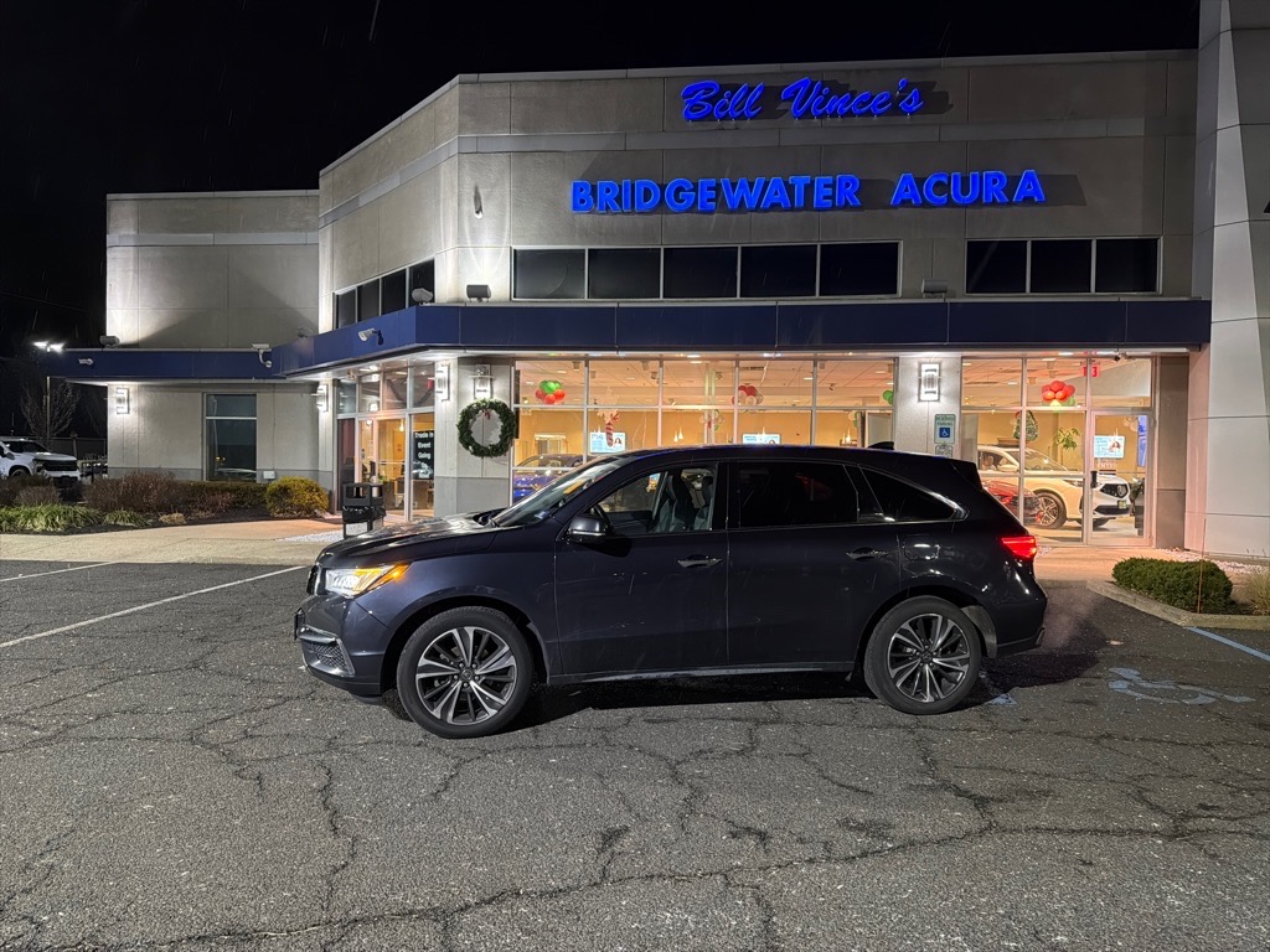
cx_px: 635
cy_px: 476
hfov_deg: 71.6
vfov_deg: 56.8
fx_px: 881
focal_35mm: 24
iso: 640
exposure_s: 1/40
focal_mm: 6.76
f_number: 1.78
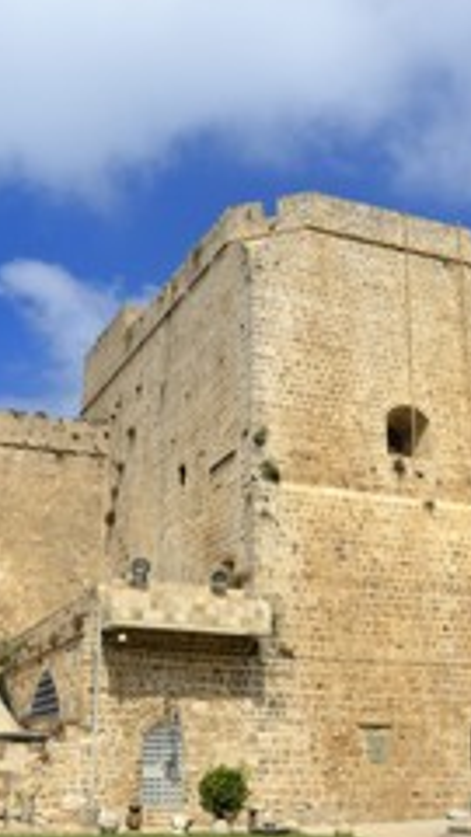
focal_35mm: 44
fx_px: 977
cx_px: 216
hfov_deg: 27.1
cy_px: 471
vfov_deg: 46.3
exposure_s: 1/320
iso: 200
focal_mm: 24
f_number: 13
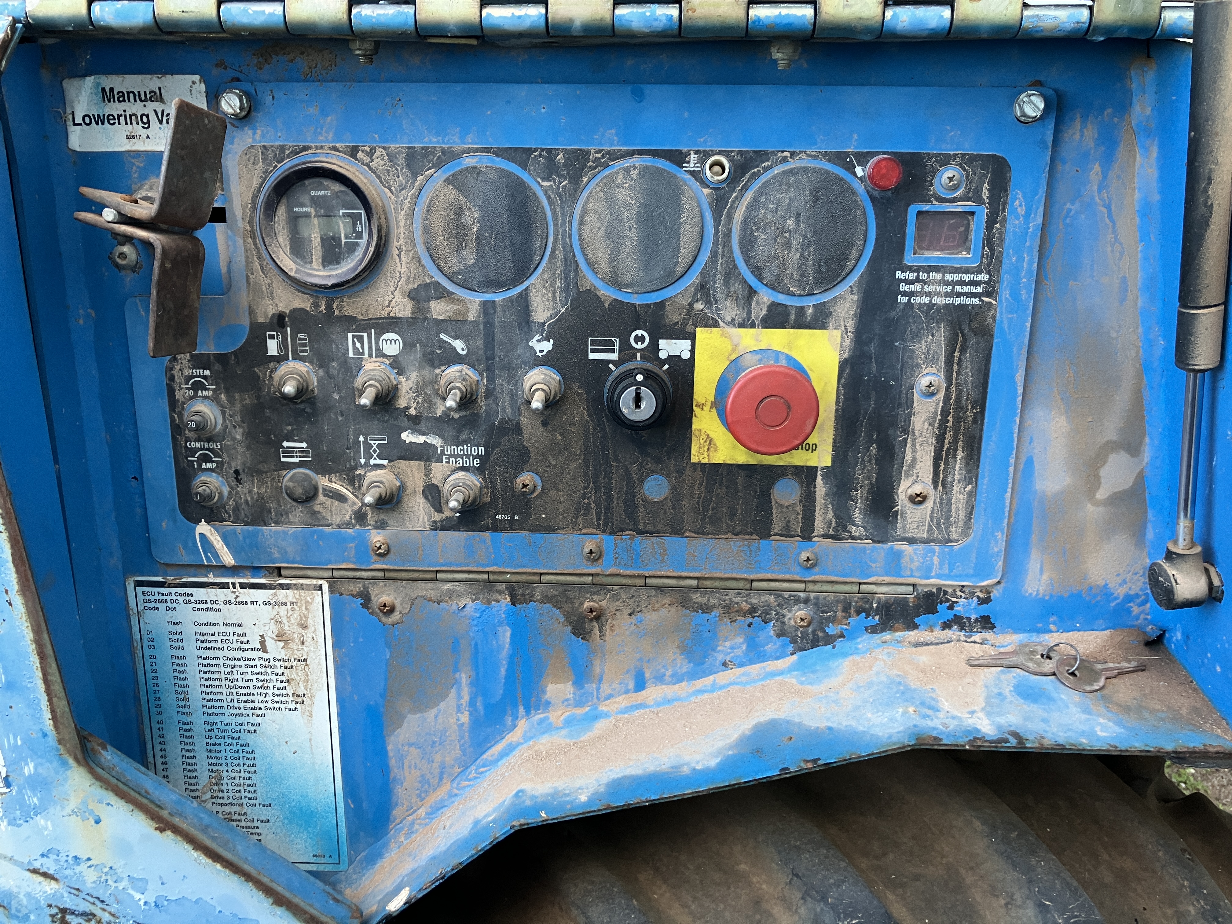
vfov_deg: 49.7
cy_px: 462
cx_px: 616
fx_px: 997
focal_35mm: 28
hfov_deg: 63.4
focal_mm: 3.99
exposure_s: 1/60
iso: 100
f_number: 1.8
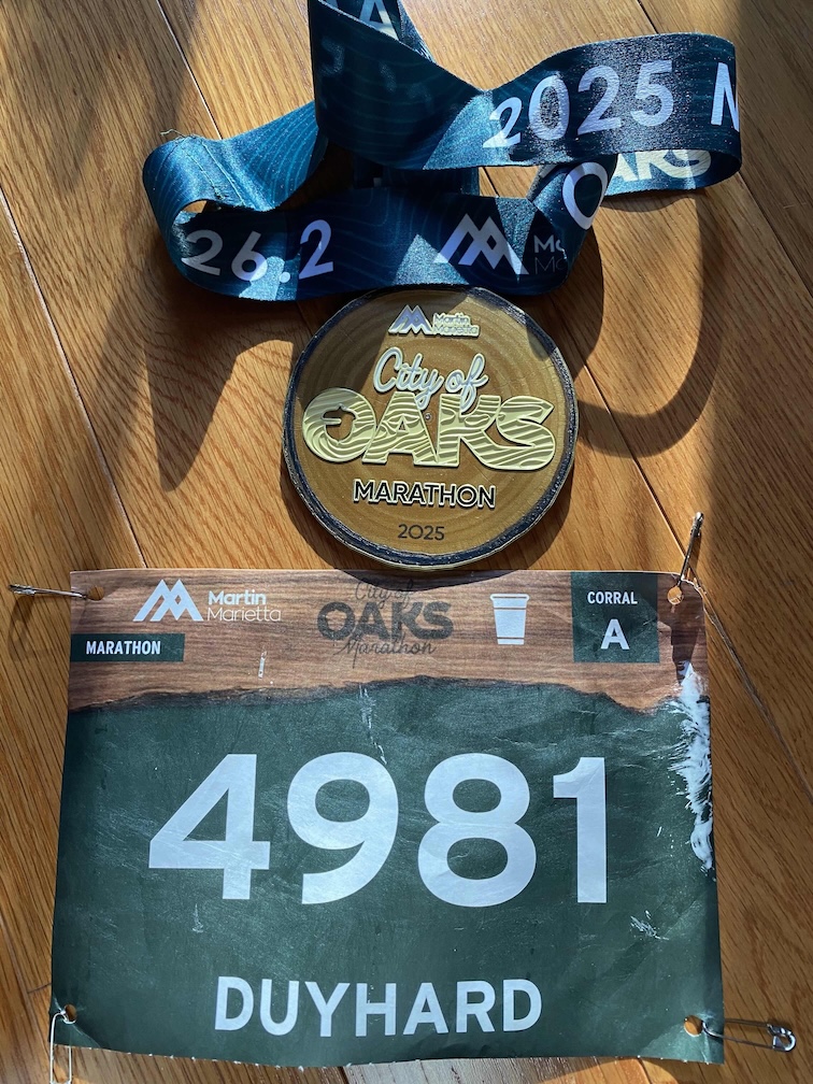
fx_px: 814
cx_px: 406
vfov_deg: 67.3
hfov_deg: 53.1
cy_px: 542
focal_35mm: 26
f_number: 1.8
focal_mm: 4.25
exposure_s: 1/61
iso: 125
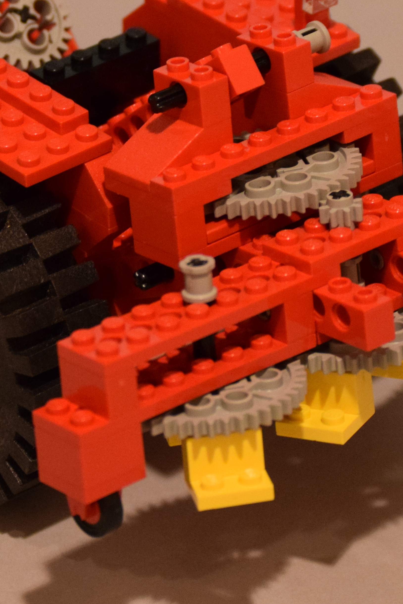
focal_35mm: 203
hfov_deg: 6.8
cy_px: 198
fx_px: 3412
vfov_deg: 10.1
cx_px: 97
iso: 2000
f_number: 4
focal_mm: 55
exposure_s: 1/60
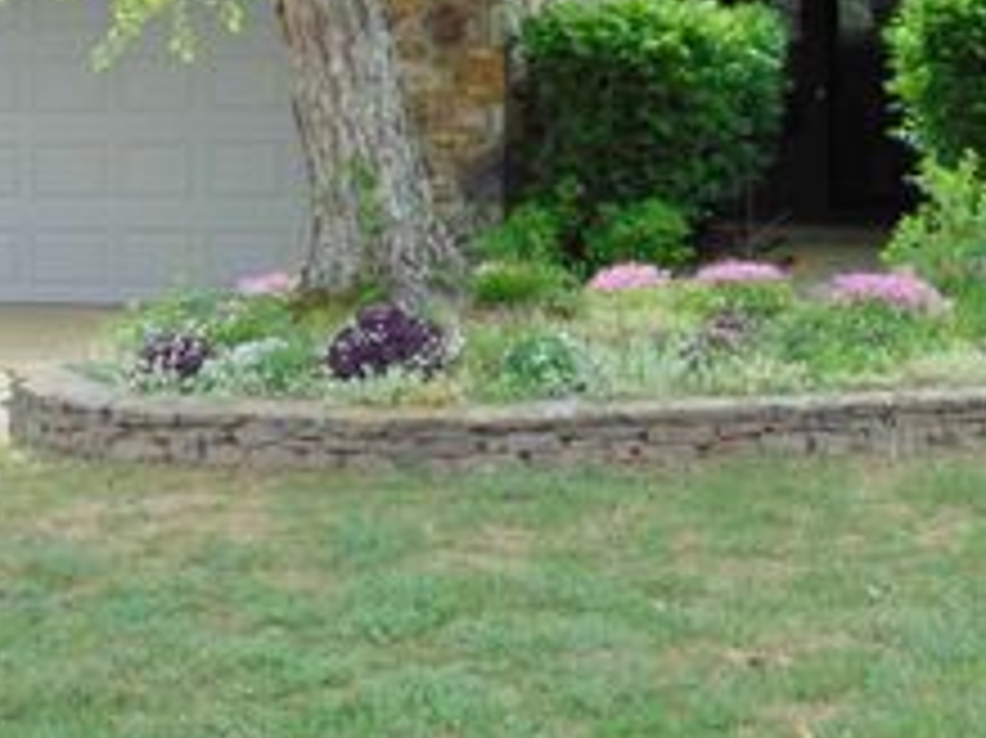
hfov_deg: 24.4
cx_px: 621
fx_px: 2277
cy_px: -20
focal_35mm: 80
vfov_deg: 17.9
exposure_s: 1/400
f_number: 3.2
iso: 80
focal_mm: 6.3
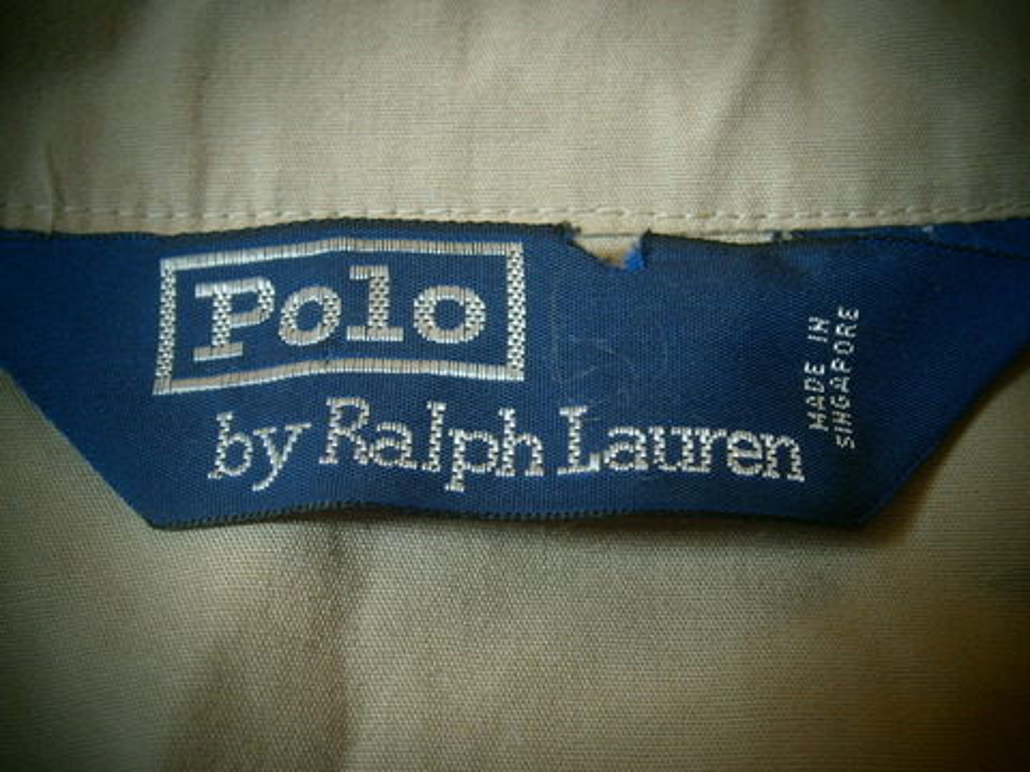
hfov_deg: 40.4
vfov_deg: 30.9
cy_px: 386
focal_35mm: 47
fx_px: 1398
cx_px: 515
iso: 125
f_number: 3.4
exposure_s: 1/13
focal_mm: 8.3
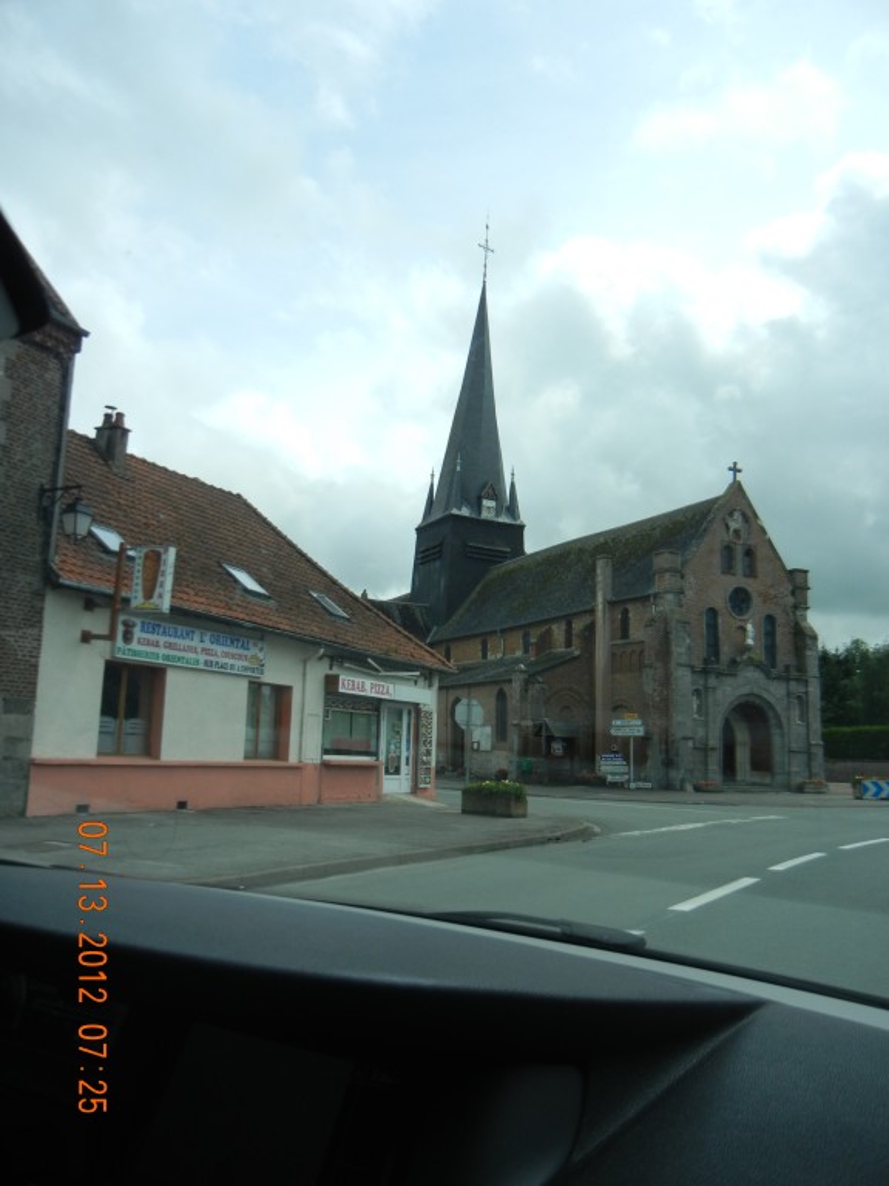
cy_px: 593
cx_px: 444
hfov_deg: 46.8
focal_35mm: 30
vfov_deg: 60.0
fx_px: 1027
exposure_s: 1/357
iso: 160
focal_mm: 5.4
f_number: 7
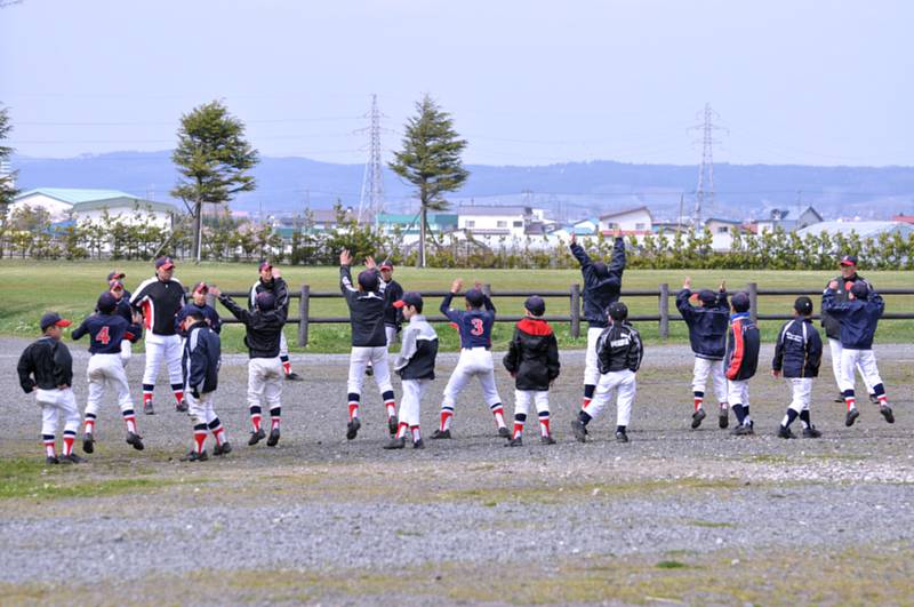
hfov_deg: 11.8
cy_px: 304
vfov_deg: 7.9
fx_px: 4411
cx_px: 457
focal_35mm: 174
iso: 400
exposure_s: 1/1600
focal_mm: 116
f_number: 6.3
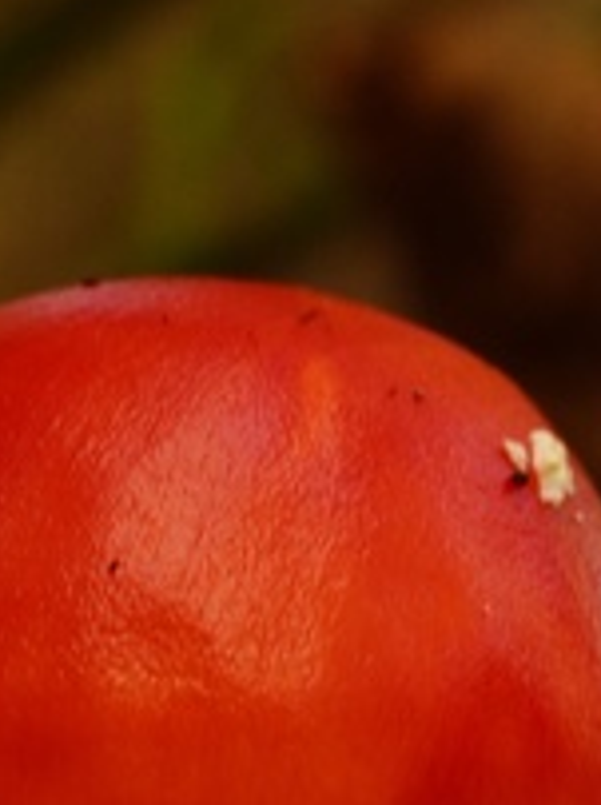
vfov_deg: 5.7
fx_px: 8003
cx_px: 179
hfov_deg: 4.3
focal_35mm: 345
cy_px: 1132
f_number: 5.6
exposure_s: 1/60
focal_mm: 70
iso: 800
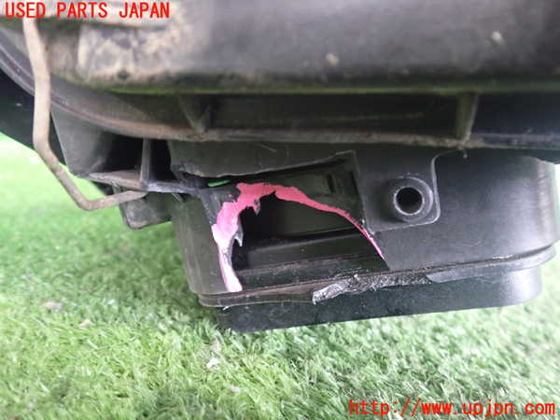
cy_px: 210
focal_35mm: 30
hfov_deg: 60.0
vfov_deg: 46.8
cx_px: 280
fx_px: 485
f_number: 2.3
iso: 800
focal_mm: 5.4
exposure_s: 1/15
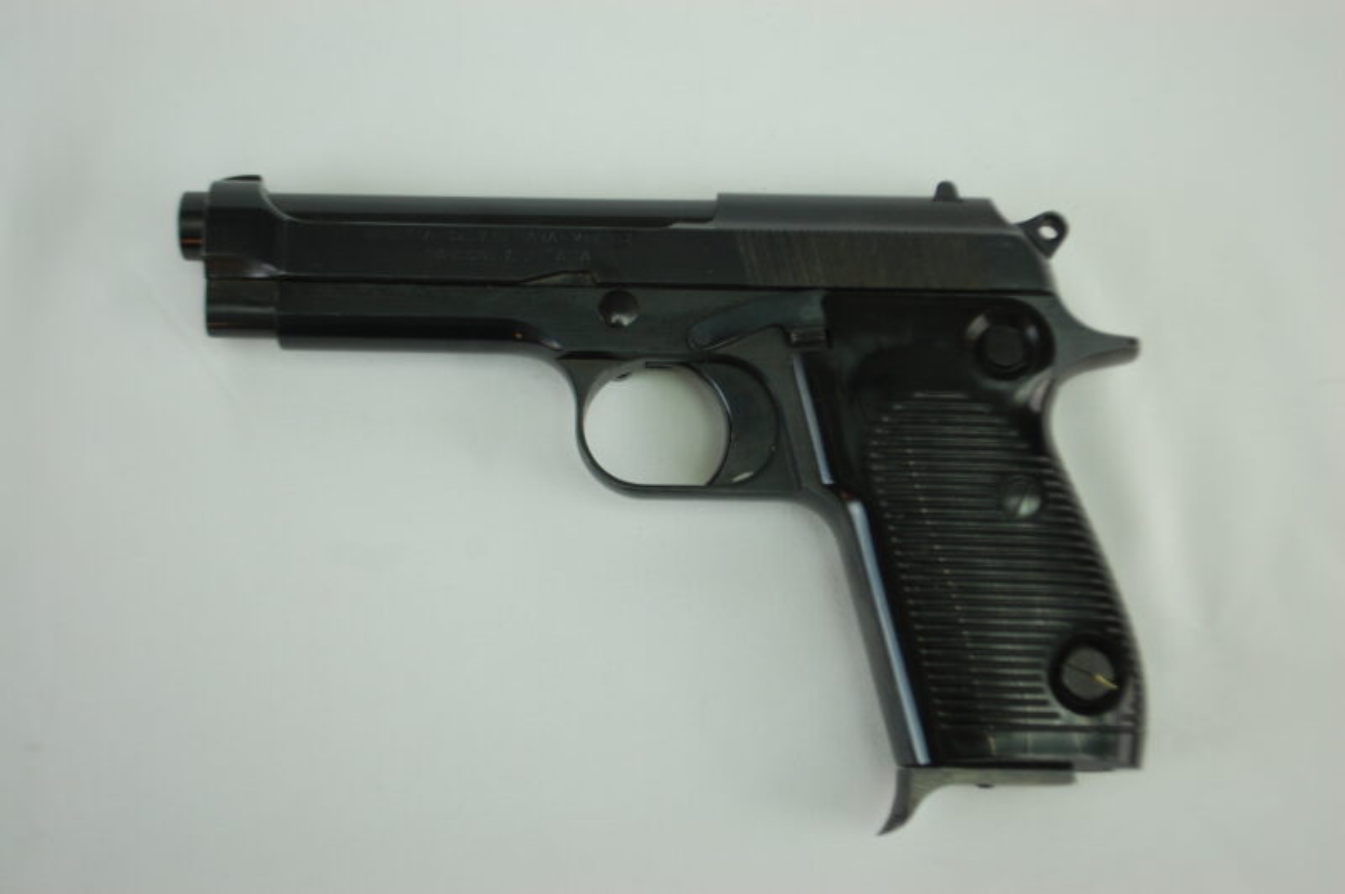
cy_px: 447
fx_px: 2240
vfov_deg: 22.6
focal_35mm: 60
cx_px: 672
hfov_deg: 33.4
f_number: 5.3
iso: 400
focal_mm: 40
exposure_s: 1/40
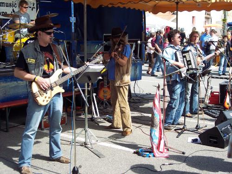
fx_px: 349
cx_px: 116
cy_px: 87
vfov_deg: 28.0
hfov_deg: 36.8
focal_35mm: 52
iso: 100
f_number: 4
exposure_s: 1/350
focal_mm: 10.7
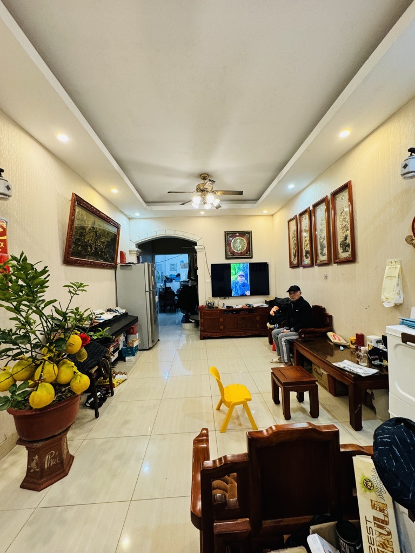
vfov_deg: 102.1
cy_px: 276
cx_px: 208
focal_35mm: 14
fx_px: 224
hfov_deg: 85.7
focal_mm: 2.22
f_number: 2.2
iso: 200
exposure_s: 1/50
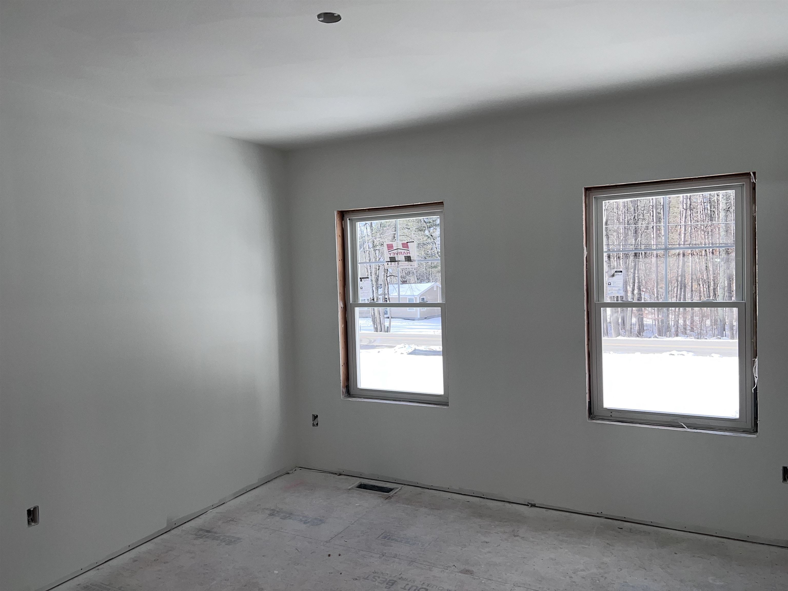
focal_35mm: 26
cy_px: 296
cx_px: 394
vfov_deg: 53.1
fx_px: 592
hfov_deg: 67.3
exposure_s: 1/949
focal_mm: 5.7
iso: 32
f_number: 1.5
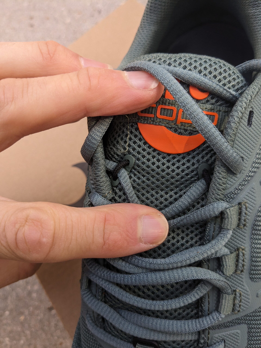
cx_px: 130
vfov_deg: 65.3
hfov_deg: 51.4
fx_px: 271
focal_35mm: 27
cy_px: 174
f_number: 1.73
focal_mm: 4.38
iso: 55
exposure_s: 1/285
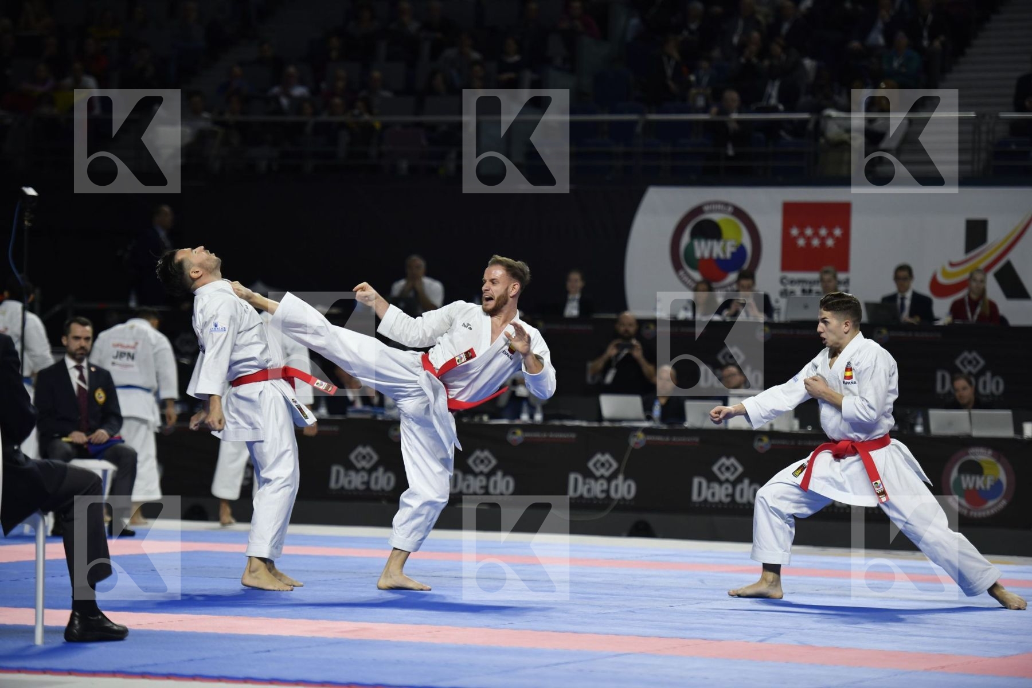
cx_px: 516
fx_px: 4013
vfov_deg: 9.8
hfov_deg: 14.7
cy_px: 344
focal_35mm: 140
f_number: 2.8
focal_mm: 140
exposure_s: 1/800
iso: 800
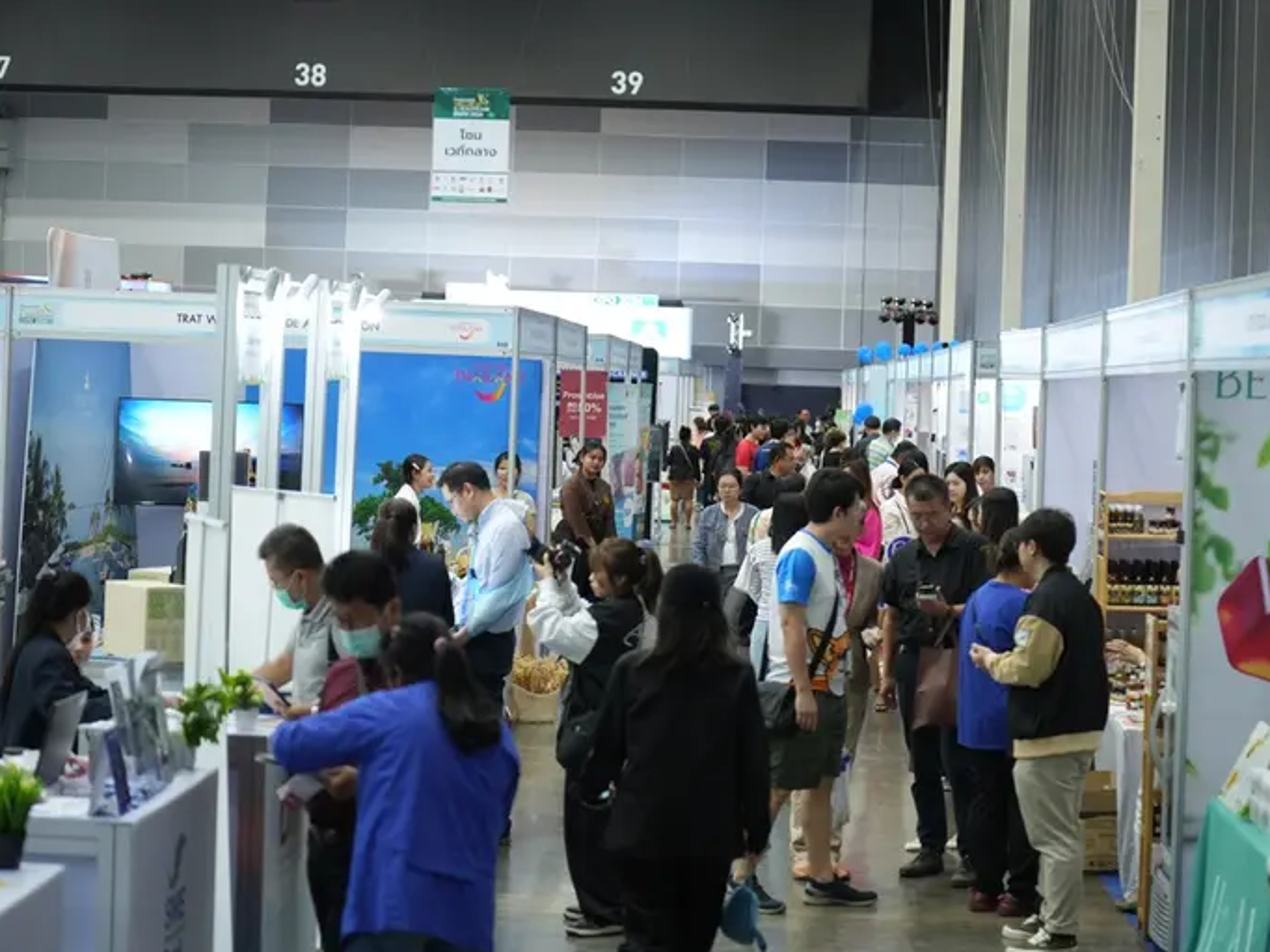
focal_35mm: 77
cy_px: 475
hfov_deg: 25.3
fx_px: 2824
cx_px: 702
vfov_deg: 19.1
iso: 1000
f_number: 2.8
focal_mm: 70
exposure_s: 1/125
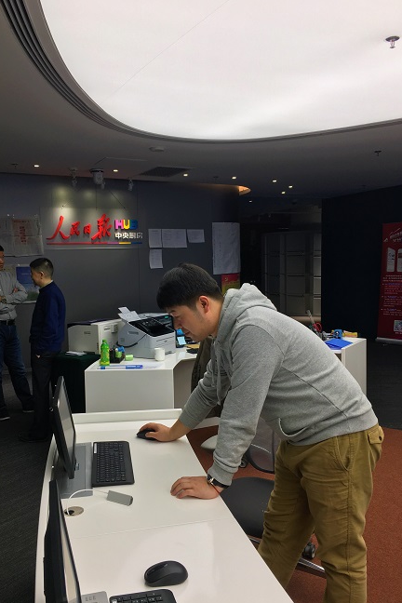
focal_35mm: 31
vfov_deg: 60.3
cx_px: 180
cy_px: 308
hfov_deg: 42.3
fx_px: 519
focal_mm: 4.15
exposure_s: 1/50
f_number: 2.2
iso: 25
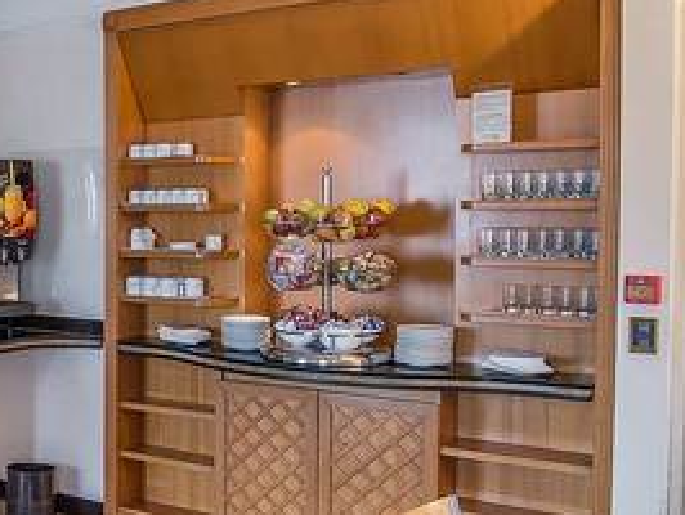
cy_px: 268
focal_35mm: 52
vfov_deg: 28.1
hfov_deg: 30.2
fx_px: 1030
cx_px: -178
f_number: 9
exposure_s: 1/10
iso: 640
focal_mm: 18
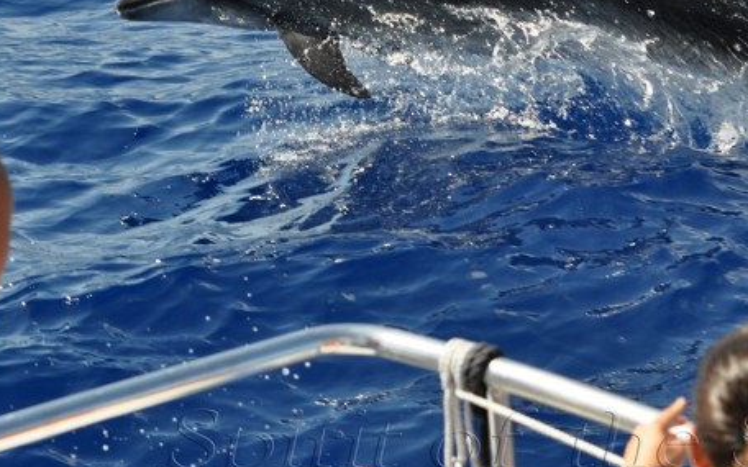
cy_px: 87
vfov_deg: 6.5
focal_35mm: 201
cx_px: 246
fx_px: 4097
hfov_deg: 10.4
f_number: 6.3
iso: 200
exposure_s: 1/640
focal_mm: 70
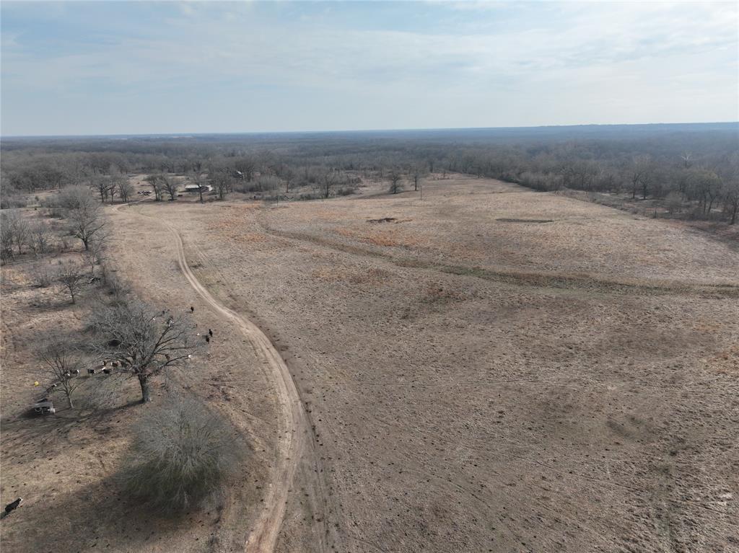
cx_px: 370
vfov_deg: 56.8
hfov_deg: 71.6
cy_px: 276
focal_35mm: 24
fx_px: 512
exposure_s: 1/3200
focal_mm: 12.29
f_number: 2.8
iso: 200
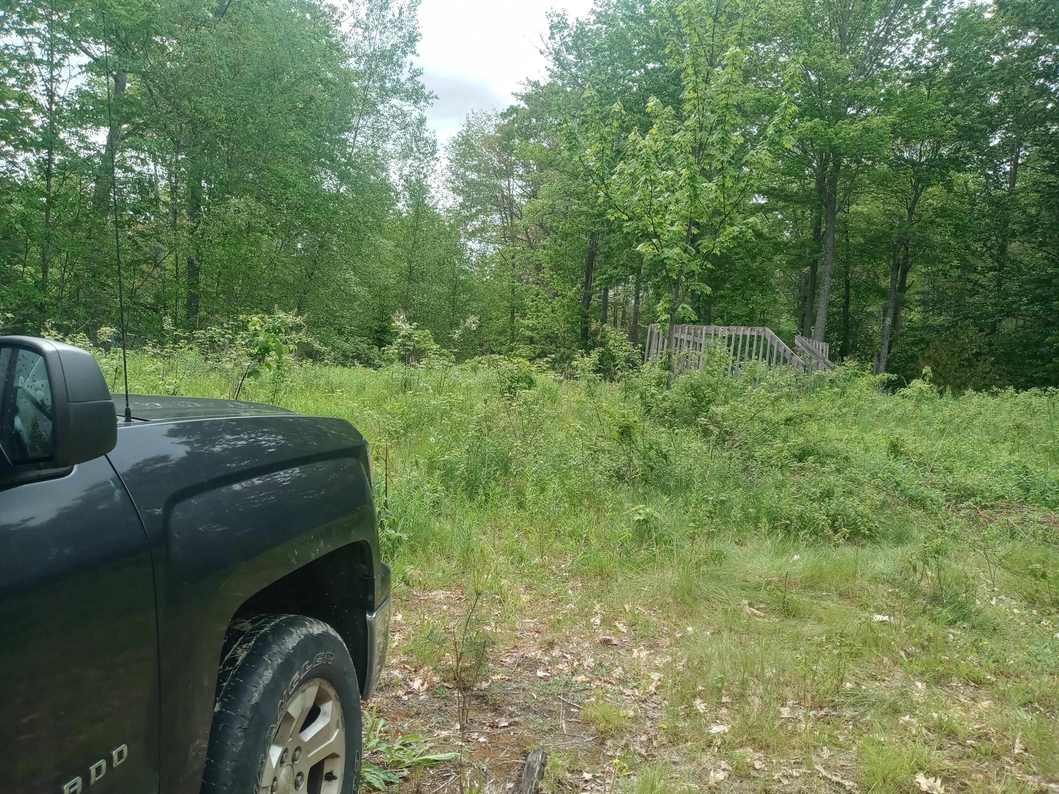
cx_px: 530
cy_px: 397
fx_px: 857
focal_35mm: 28
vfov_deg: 49.7
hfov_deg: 63.4
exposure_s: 1/1031
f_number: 1.8
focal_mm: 3.61
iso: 100
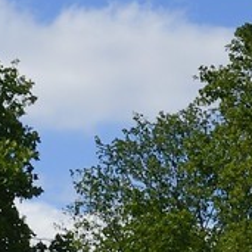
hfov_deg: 6.0
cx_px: 747
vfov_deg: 6.5
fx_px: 2232
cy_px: 97
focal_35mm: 271
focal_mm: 34
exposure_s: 1/250
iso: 100
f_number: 13
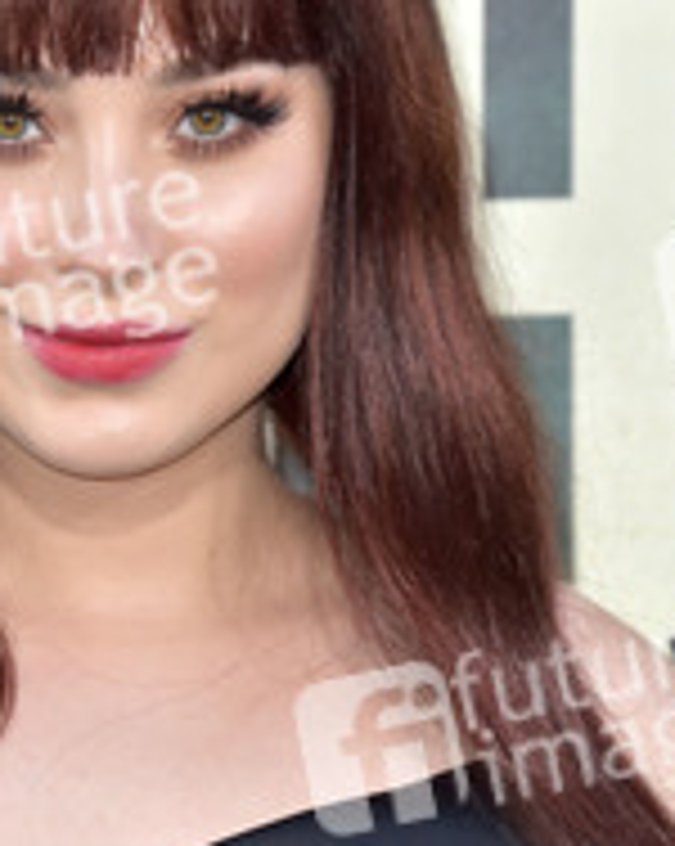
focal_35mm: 500
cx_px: 119
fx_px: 12506
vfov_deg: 3.9
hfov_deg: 3.1
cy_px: 504
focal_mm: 250
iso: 320
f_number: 7.1
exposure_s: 1/250
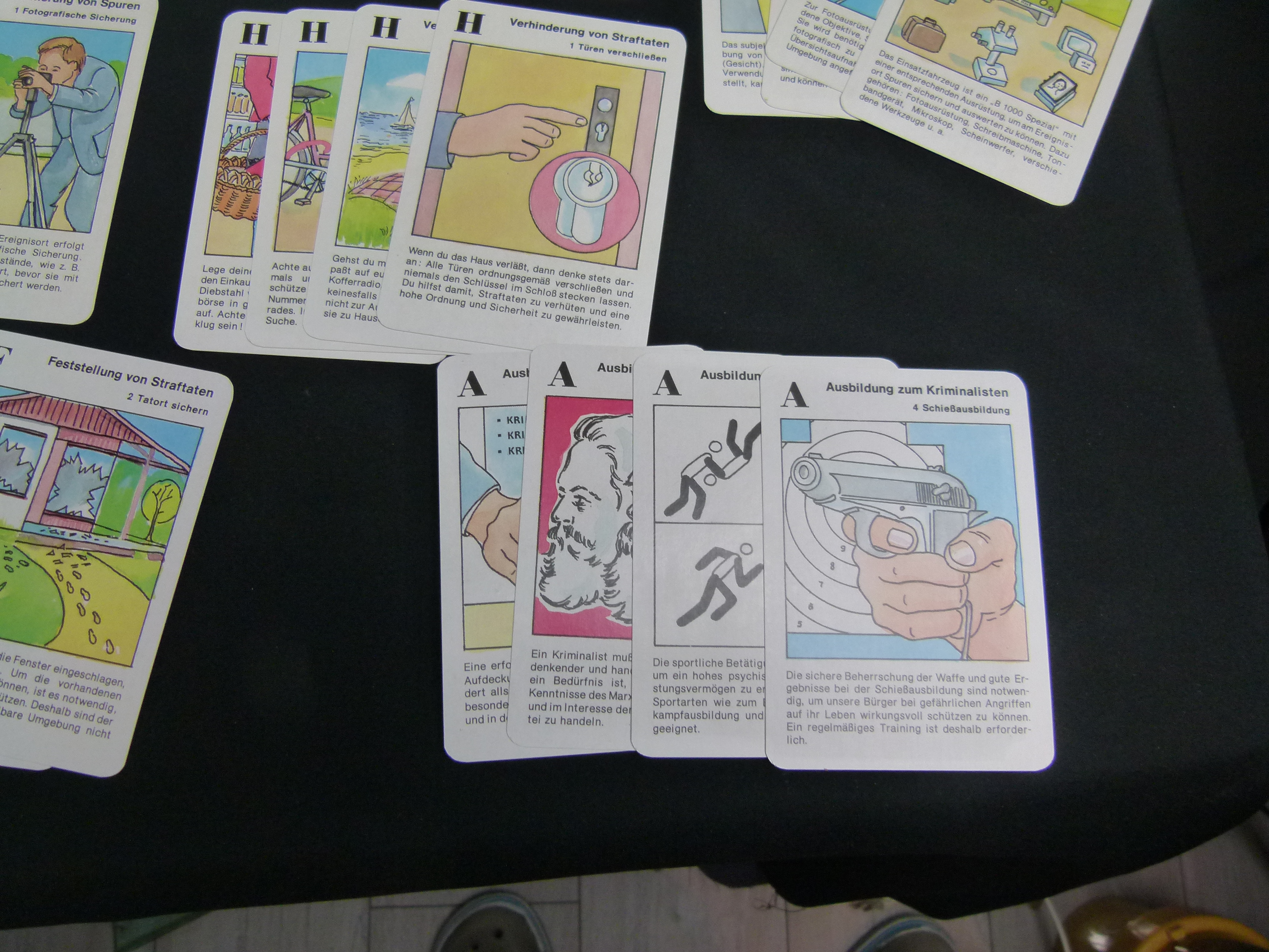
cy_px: 476
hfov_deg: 69.4
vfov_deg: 54.9
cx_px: 634
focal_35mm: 25
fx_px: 916
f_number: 2.8
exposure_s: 1/60
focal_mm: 4.5
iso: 200
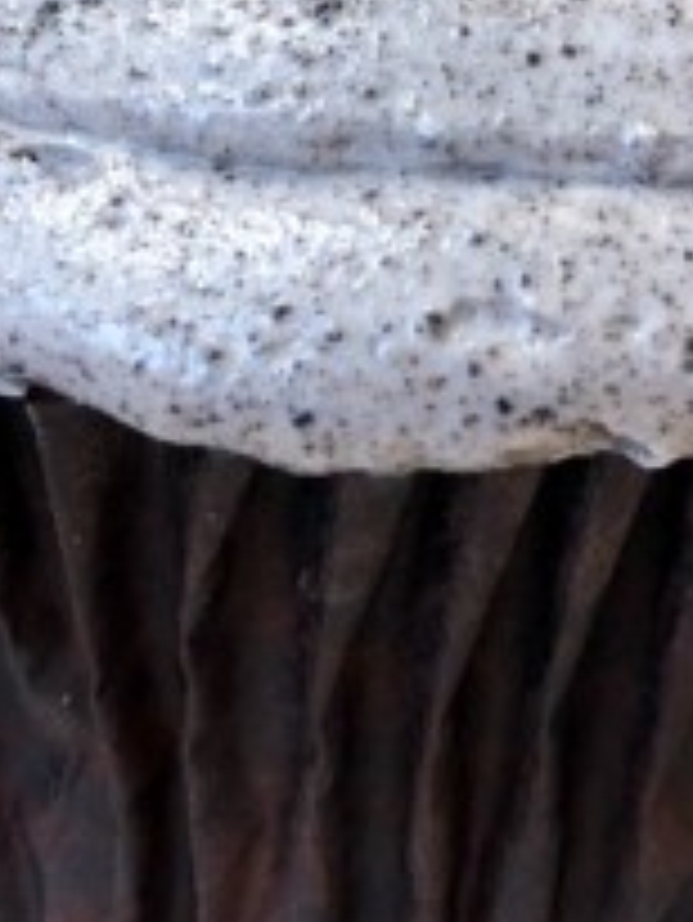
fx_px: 2187
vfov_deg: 22.2
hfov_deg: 17.9
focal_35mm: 82
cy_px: -153
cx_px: 554
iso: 20
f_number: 1.8
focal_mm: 3.99
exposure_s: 1/40
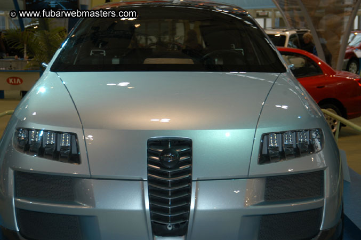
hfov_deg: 26.0
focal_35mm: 78
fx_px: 781
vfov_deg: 17.5
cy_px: 120
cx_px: 180
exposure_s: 1/80
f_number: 5
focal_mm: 52
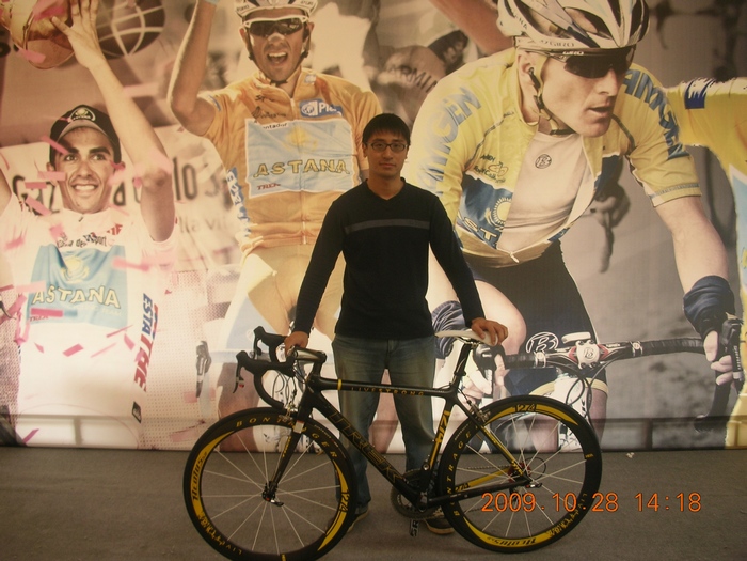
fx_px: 755
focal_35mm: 35
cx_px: 374
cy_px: 280
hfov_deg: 52.6
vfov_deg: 40.7
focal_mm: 5.8
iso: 50
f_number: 3
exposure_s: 1/7.7
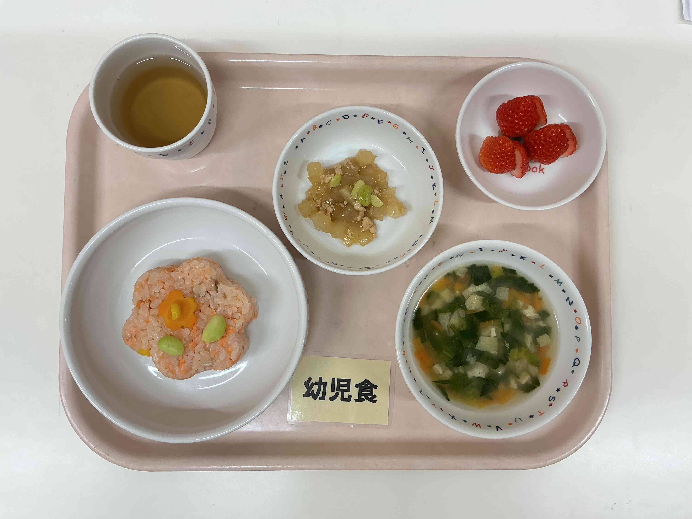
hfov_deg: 61.7
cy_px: 260
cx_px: 346
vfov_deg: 48.2
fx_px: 580
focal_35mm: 29
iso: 50
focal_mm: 3
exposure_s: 1/60
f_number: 1.8
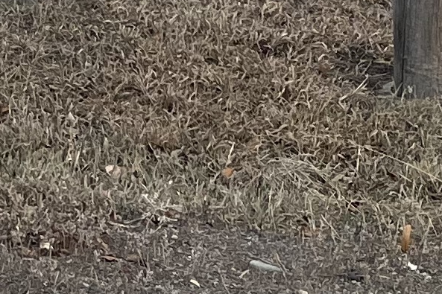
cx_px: -468
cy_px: -763
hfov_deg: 10.2
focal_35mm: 184
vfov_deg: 6.4
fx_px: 2258
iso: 50
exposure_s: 1/2463
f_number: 1.6
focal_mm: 5.1
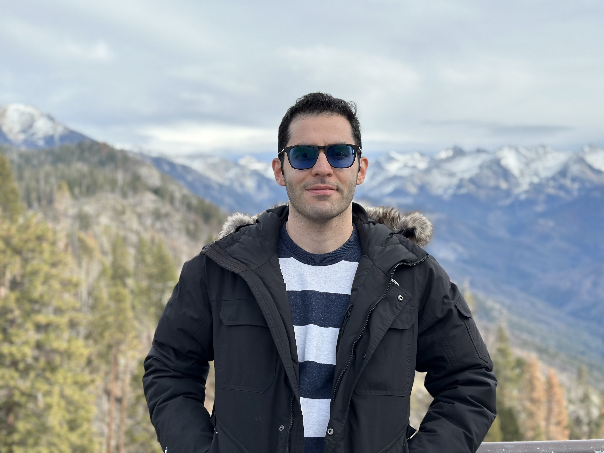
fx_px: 838
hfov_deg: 39.7
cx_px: 302
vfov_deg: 30.3
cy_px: 226
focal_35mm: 48
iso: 80
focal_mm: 6.86
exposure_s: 1/4184
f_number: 1.78
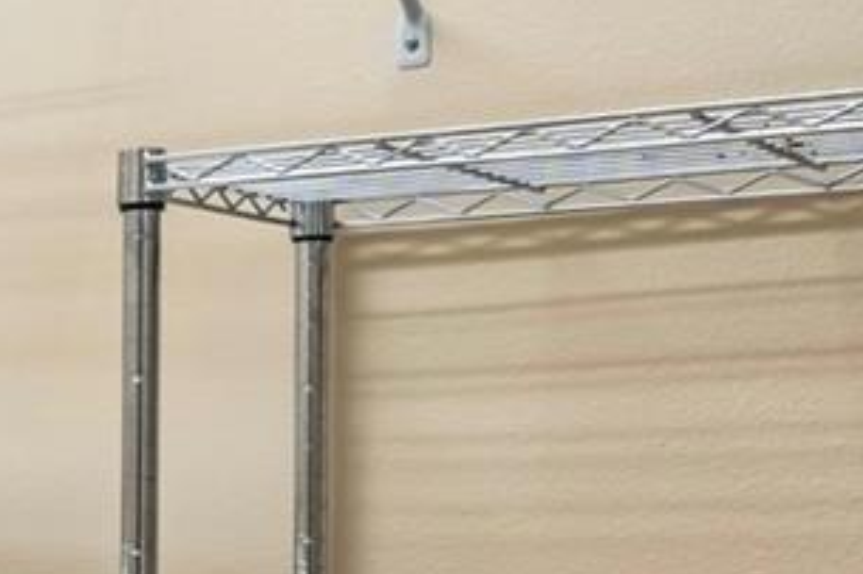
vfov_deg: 15.7
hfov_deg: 17.7
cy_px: 461
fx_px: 2075
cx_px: -784
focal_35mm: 87
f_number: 9
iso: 250
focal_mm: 11
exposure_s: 1/125
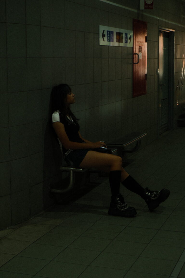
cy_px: 139
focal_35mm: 68
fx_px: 524
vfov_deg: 29.7
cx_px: 92
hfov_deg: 20.0
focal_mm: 45
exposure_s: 1/15
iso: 1000
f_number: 11
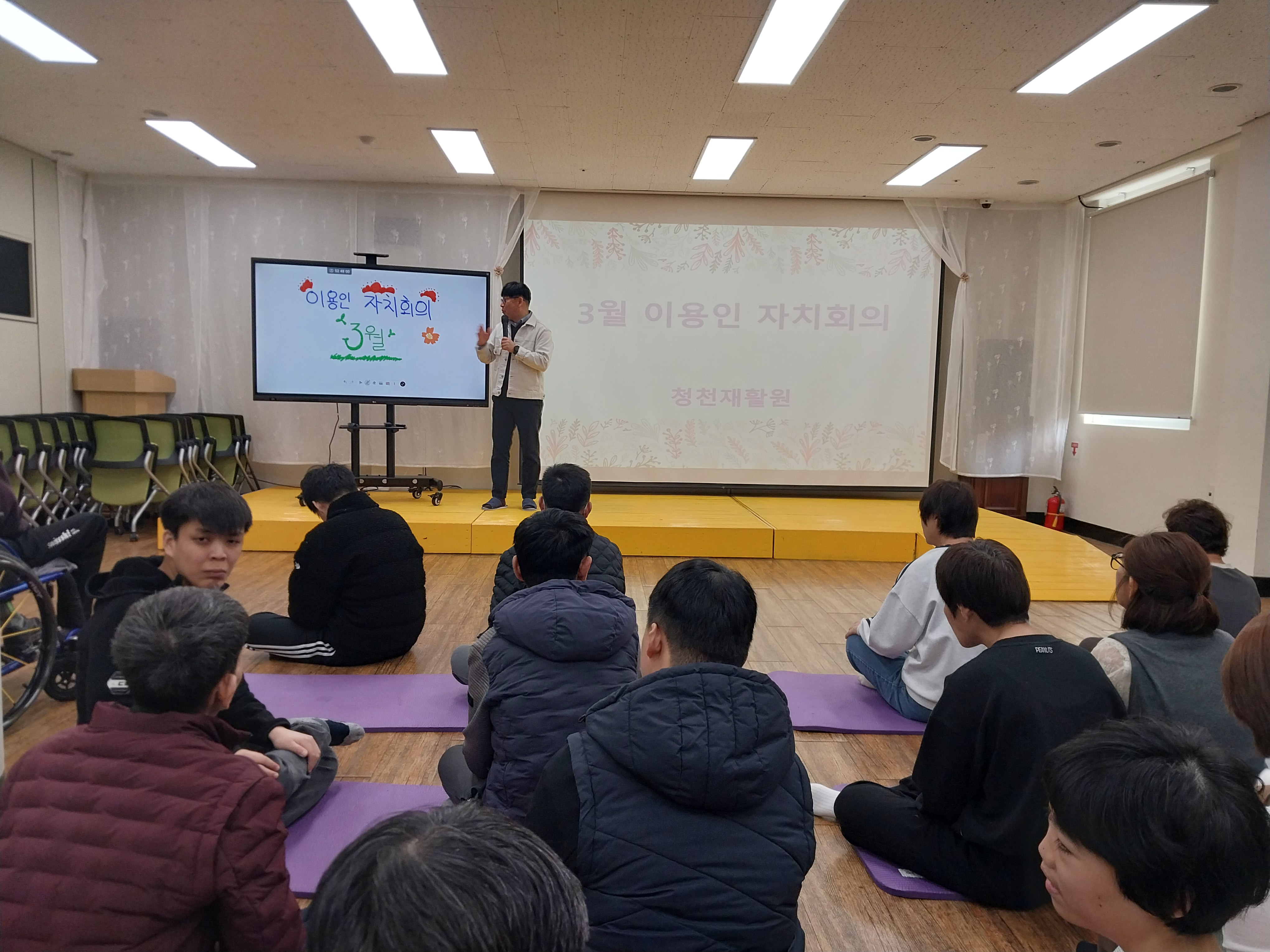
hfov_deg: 67.3
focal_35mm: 26
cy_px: 476
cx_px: 635
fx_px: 954
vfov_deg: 53.1
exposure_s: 1/60
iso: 50
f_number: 1.8
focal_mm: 4
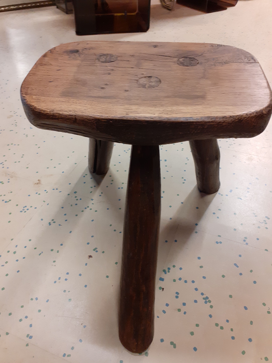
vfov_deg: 65.3
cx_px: 136
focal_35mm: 27
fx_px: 283
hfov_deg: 51.4
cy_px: 182
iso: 200
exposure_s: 1/25
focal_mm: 3.6
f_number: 1.9
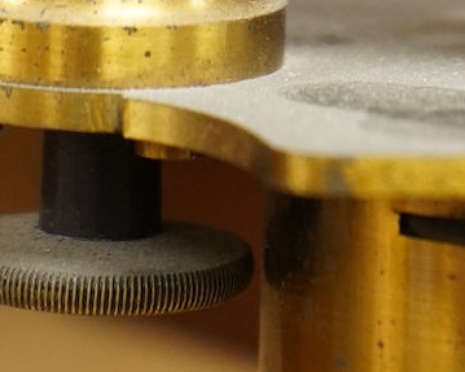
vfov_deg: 4.9
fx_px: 4320
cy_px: -347
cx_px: 489
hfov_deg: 6.1
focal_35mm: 314
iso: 4000
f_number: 5.6
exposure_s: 1/160
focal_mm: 70
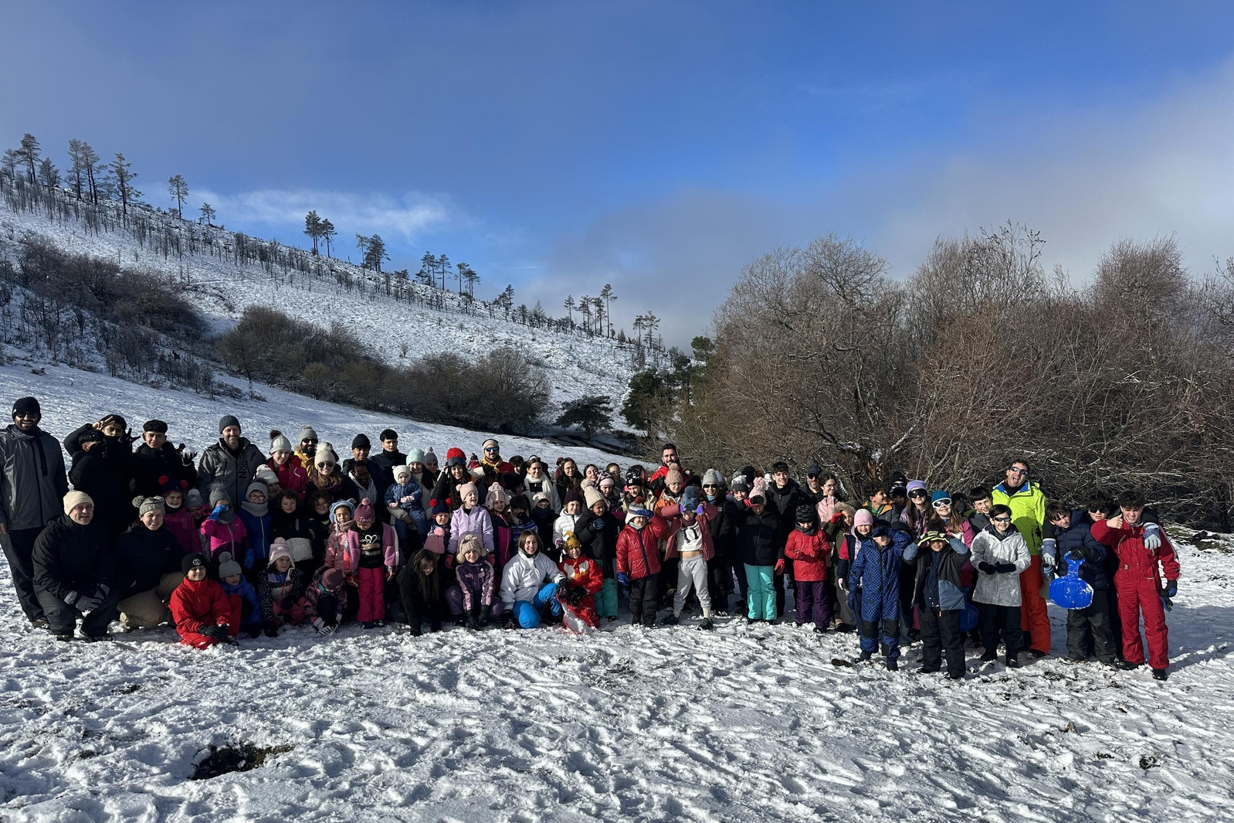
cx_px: 617
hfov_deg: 71.5
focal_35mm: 25
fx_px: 857
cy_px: 458
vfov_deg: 51.2
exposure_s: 1/7042
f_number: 1.78
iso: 80
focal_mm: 6.86
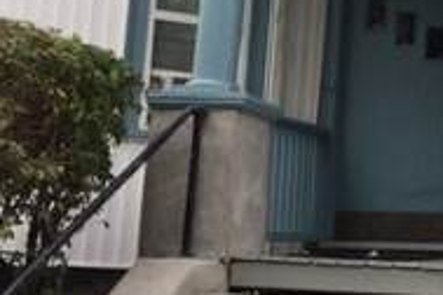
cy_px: 98
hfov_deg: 18.1
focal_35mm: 102
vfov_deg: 13.4
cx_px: 635
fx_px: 1255
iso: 32
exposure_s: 1/269
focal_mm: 4.15
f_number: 2.2
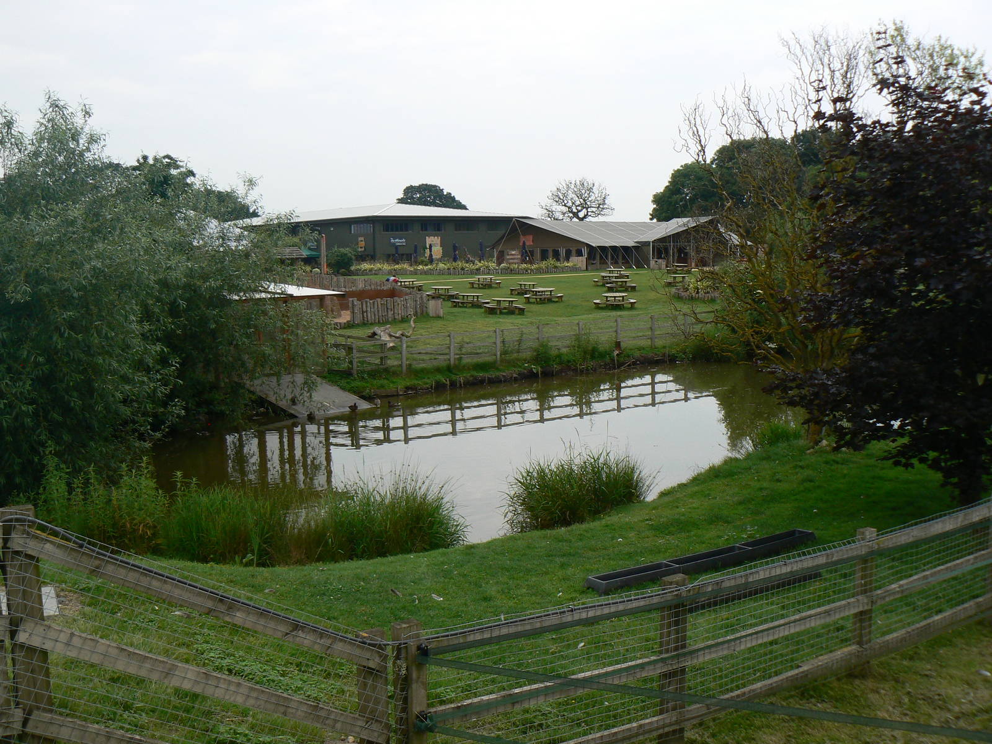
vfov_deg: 39.7
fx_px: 1032
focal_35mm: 36
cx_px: 496
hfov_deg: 51.4
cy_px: 372
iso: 80
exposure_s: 1/160
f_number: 5.6
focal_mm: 6
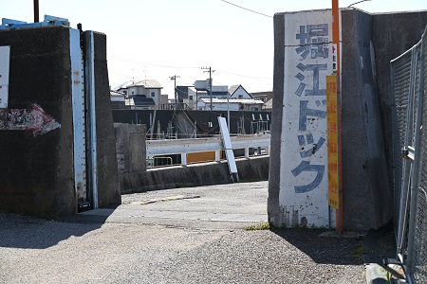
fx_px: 759
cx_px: 214
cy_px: 142
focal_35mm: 64
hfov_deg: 31.4
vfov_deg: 21.2
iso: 400
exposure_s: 1/1250
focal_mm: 64
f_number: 6.3
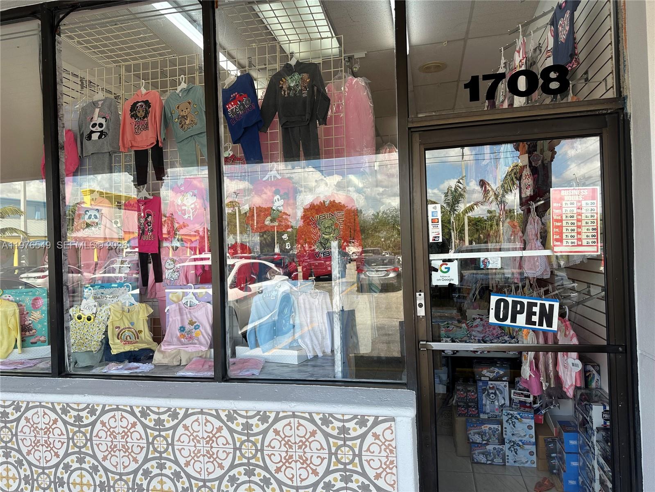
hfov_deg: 71.6
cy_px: 246
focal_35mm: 24
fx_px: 454
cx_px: 328
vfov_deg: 56.8
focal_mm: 6.86
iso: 80
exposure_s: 1/611
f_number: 1.78
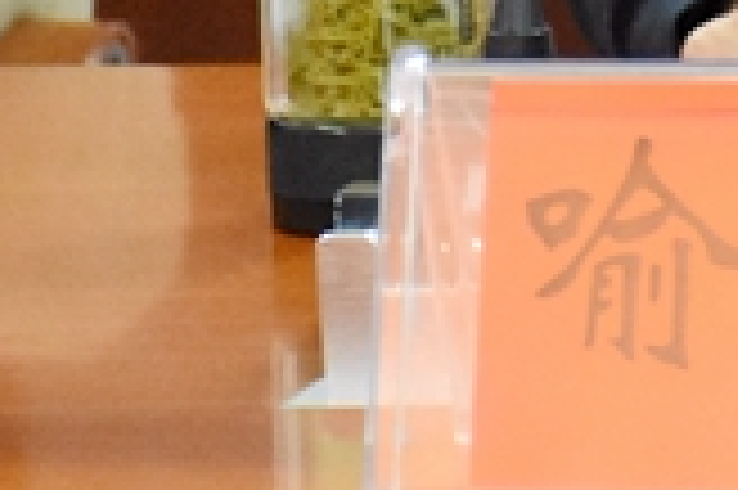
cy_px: -569
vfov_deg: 3.1
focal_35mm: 439
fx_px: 8990
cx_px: 1346
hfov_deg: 4.6
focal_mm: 60
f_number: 5
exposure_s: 1/100
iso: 8000
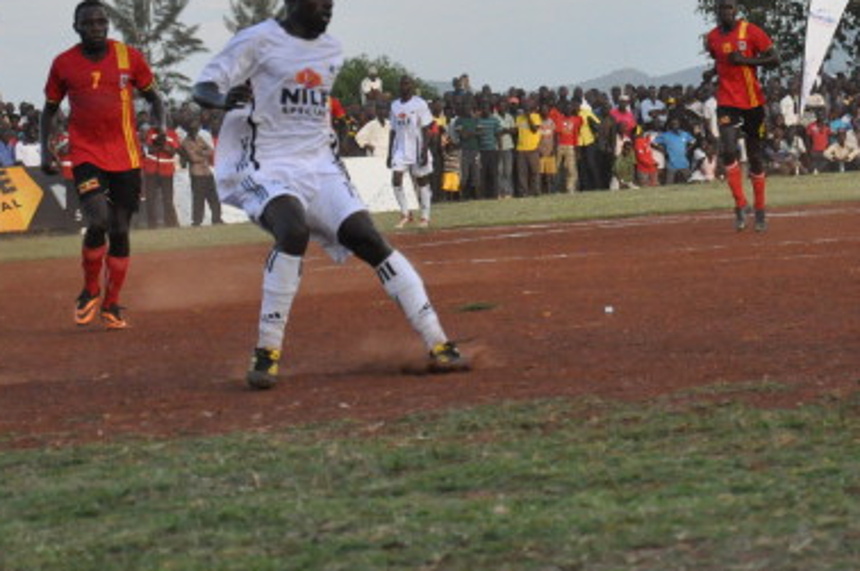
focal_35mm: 221
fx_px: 5273
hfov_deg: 9.3
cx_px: 687
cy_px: 57
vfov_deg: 6.2
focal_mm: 80
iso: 2500
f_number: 5.6
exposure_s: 1/1600
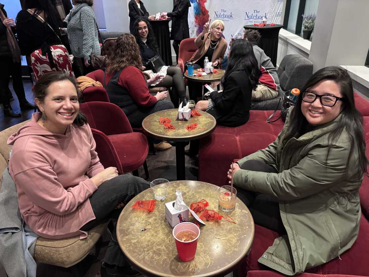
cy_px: 138
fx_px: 277
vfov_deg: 53.1
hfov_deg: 67.3
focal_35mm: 26
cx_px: 184
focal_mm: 5.96
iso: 500
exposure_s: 1/40
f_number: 1.6
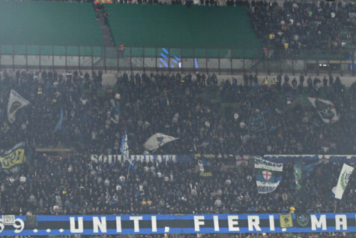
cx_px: 167
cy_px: 157
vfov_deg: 8.4
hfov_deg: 12.5
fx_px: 1622
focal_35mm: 164
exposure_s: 1/100
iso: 2000
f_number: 6.3
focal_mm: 76
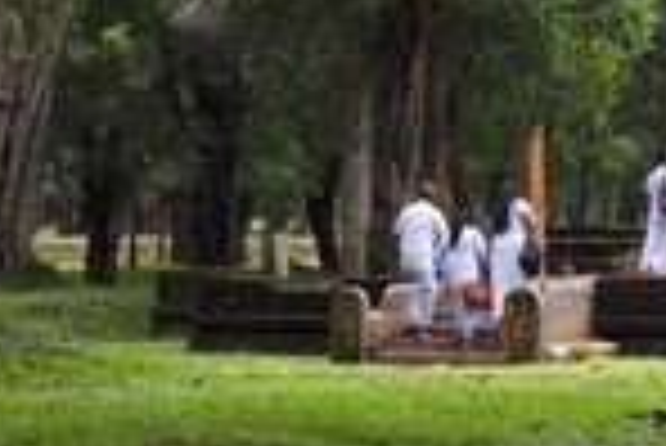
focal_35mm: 142
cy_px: 252
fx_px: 2630
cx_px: 513
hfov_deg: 14.4
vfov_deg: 9.7
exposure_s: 1/60
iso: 1600
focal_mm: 50
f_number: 6.3
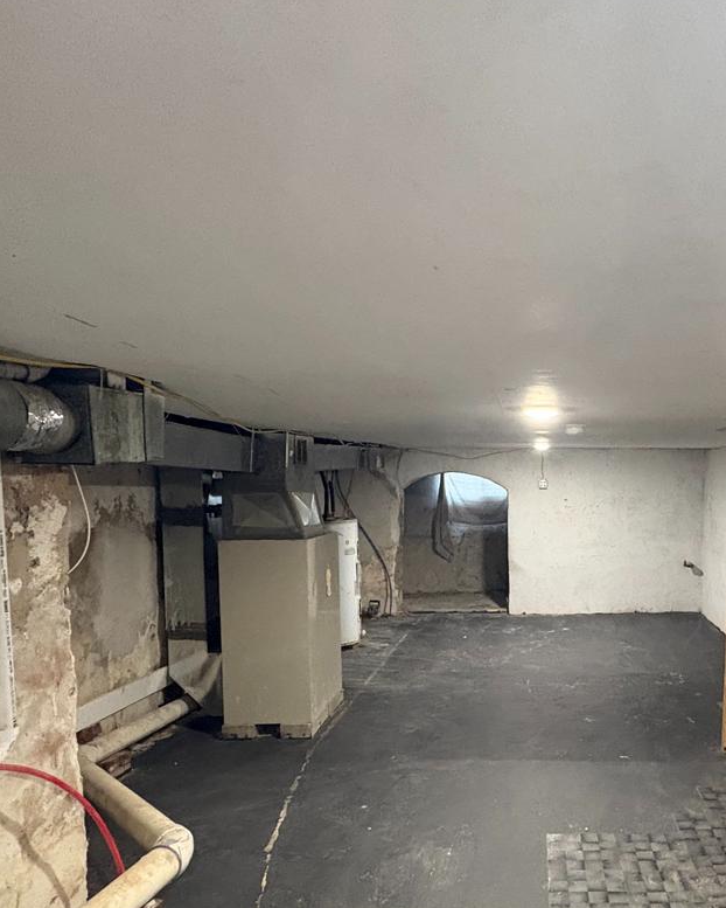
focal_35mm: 27
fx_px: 725
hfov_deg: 50.6
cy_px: 527
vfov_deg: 63.7
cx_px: 558
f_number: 2.2
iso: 800
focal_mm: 2.22
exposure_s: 1/60
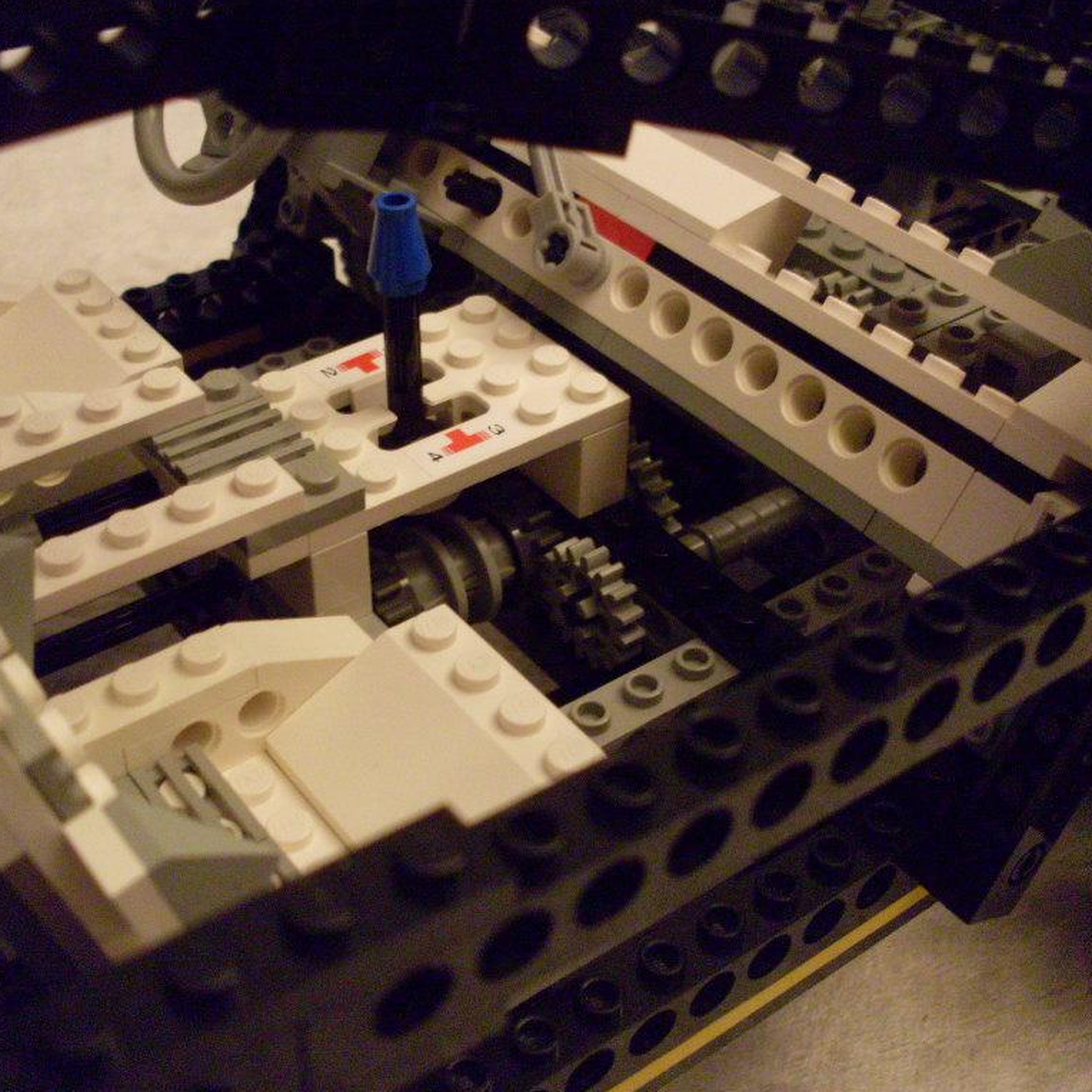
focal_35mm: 45
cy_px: 545
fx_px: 1606
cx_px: 497
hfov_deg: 37.5
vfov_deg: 37.6
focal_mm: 6.3
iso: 200
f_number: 2.8
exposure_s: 1/4
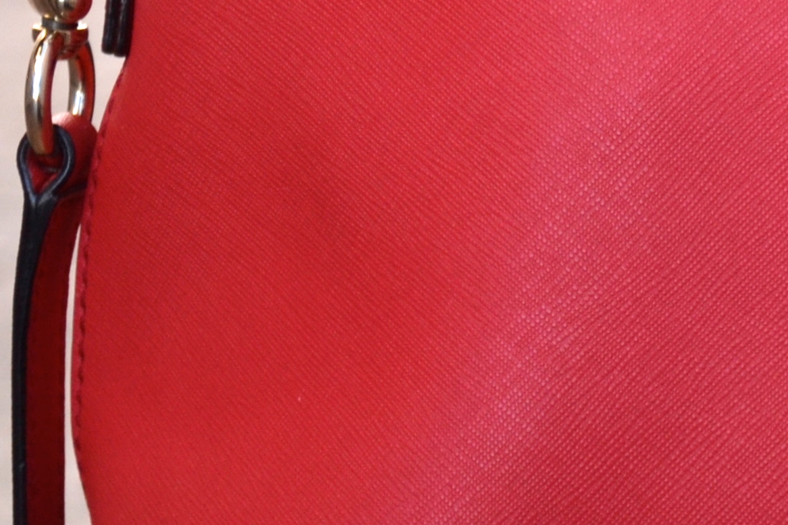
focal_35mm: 308
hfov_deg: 6.6
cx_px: 1239
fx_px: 6741
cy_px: -89
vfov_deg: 4.5
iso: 200
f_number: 5.6
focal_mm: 52
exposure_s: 1/125
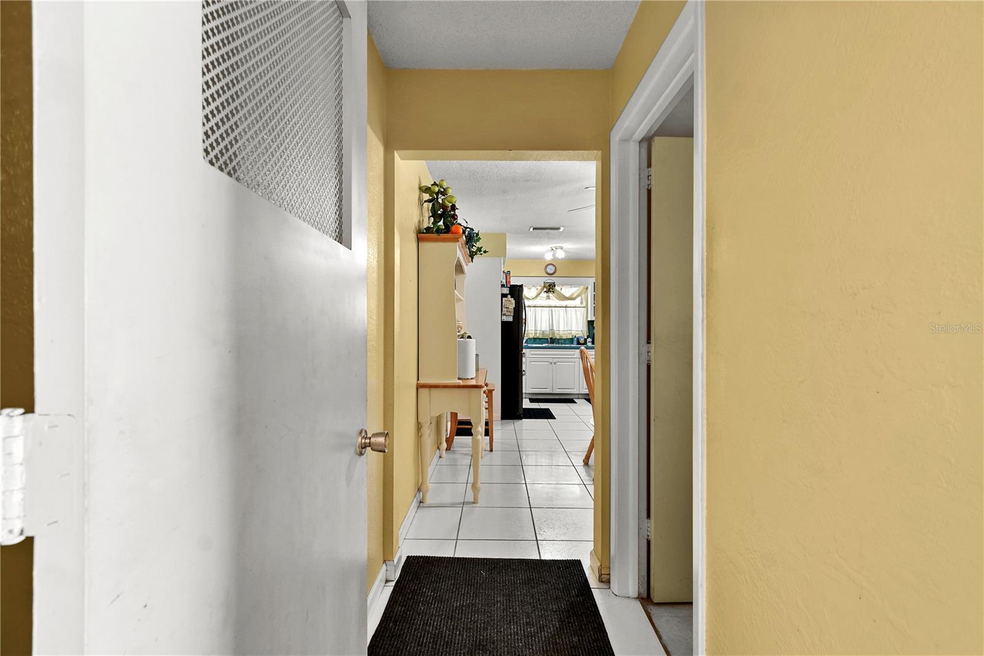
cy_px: 328
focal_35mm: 15
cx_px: 492
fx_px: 410
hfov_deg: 100.4
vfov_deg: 77.3
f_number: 7.1
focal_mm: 10
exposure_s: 1/1.67
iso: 100
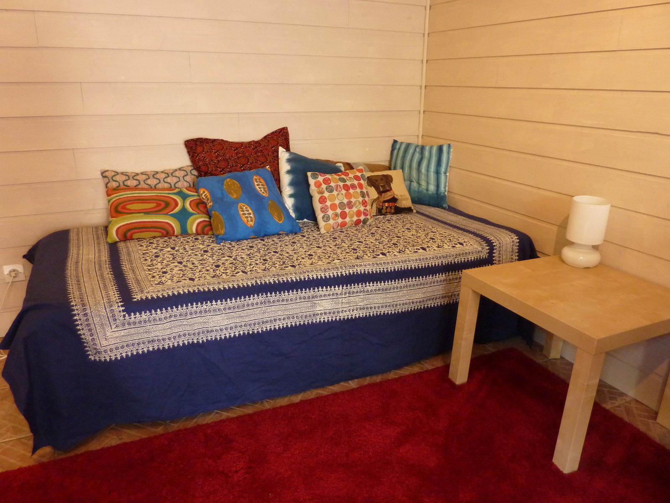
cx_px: 335
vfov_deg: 54.9
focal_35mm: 25
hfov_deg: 69.4
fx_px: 484
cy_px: 252
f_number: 3.3
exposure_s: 1/20
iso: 400
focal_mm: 4.1
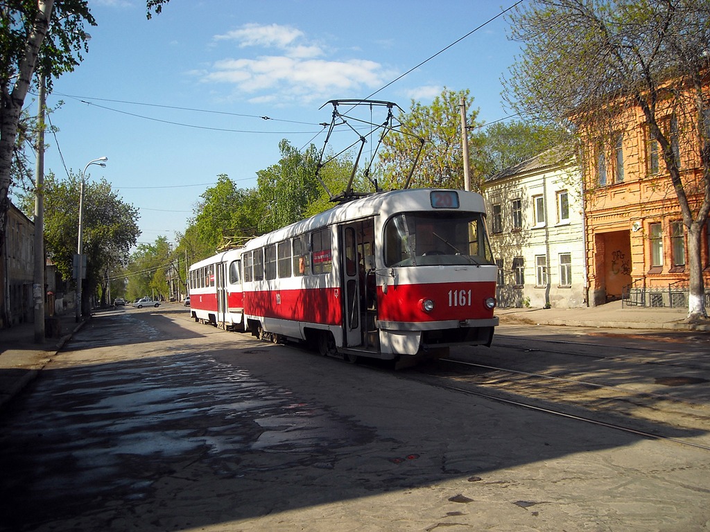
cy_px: 266
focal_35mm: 35
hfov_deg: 52.6
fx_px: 718
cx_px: 355
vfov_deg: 40.7
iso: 64
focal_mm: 5.7
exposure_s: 1/201
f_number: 5.6
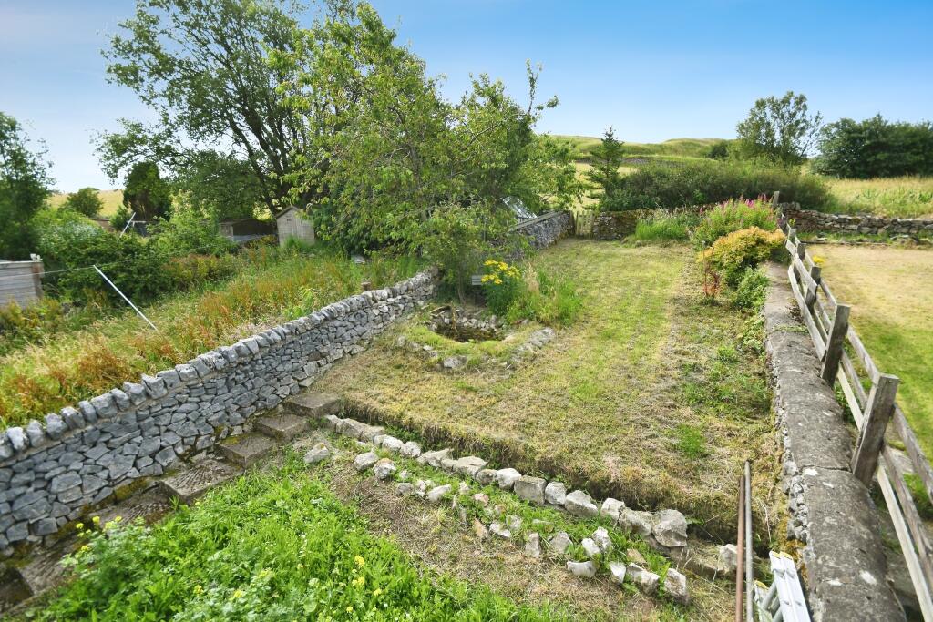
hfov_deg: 100.4
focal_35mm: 15
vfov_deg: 77.3
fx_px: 389
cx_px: 466
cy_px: 311
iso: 400
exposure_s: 1/500
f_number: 8
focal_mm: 10
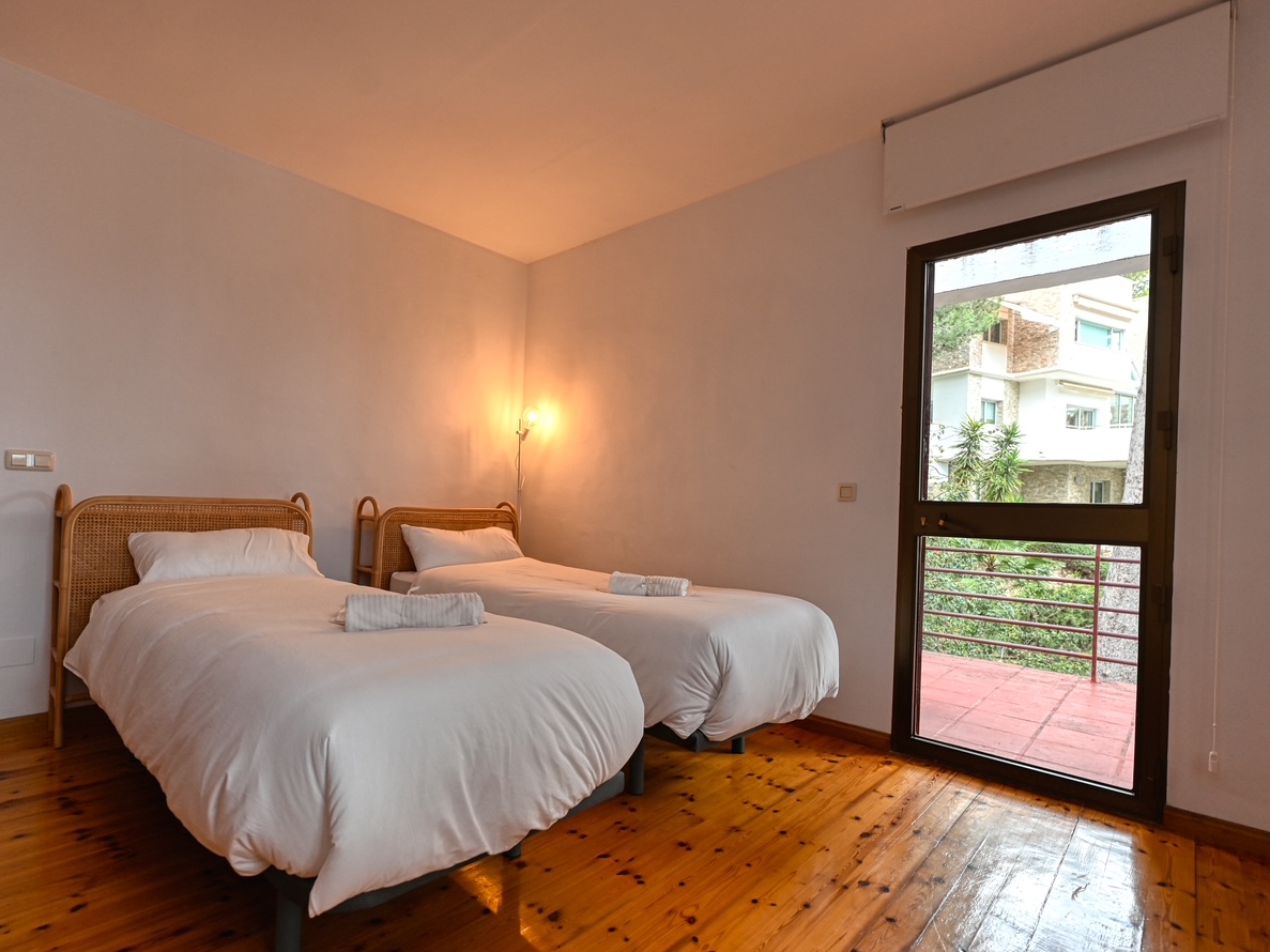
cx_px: 554
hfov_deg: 90.6
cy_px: 501
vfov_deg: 74.7
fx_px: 624
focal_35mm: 17
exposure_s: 1/60
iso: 280
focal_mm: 14
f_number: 4
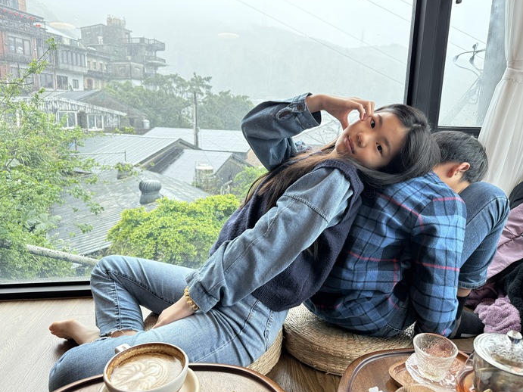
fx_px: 378
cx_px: 266
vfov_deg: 54.9
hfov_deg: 69.4
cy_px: 200
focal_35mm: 25
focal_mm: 6.76
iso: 200
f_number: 1.78
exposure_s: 1/243
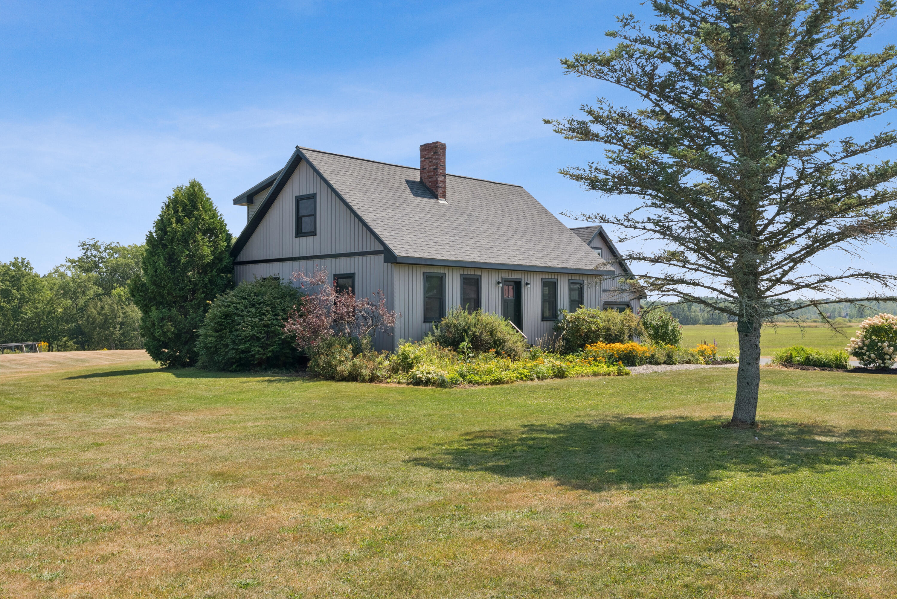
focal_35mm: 35
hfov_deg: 54.4
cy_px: 300
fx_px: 872
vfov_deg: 37.9
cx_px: 448
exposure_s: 1/50
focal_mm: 35
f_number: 20
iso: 320
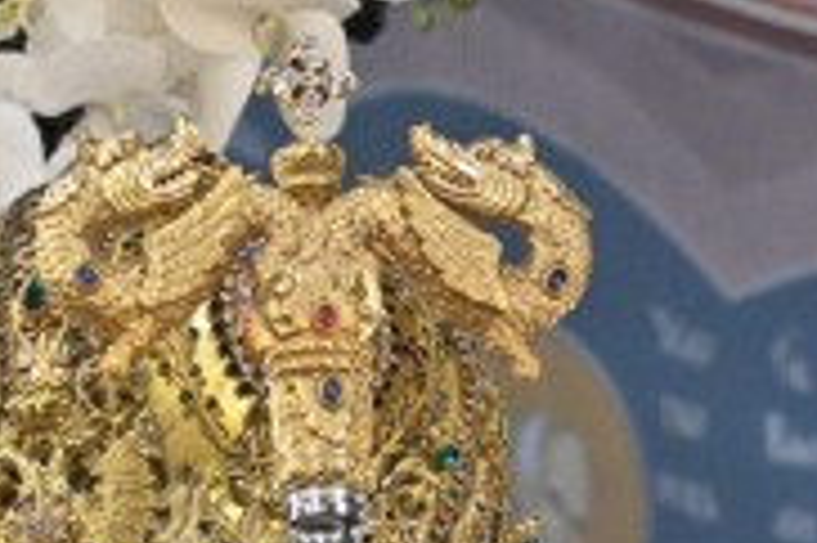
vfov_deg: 4.4
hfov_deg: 6.8
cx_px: 144
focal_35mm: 303
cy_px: 1384
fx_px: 6870
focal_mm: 55
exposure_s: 1/80
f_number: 7.1
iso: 3600
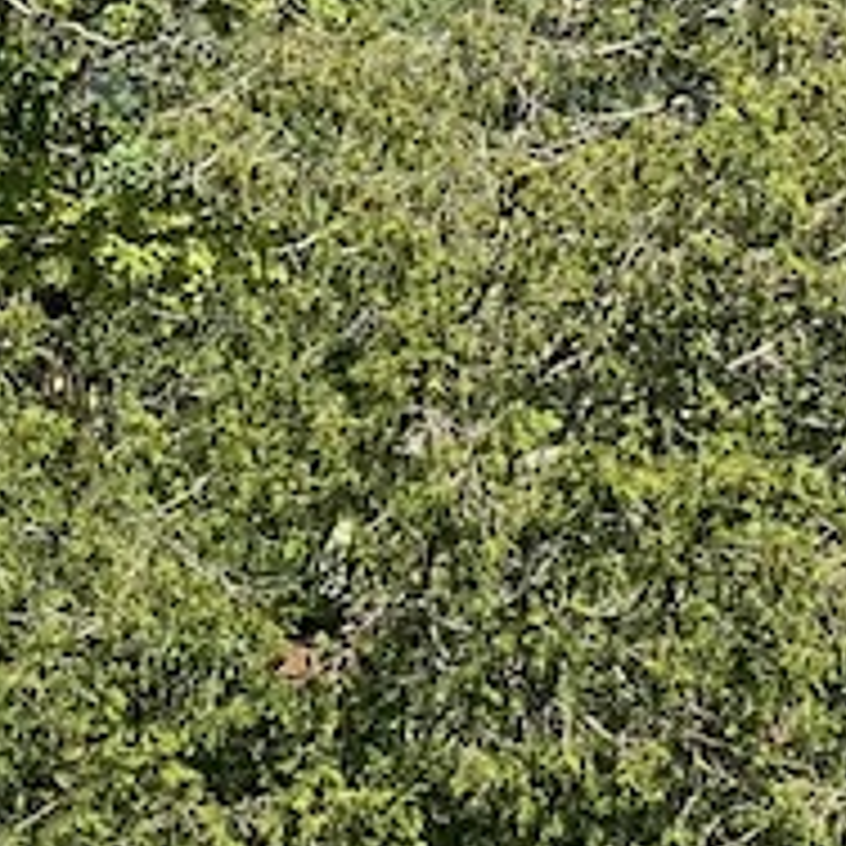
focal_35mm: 313
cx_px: -702
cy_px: 662
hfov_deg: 5.5
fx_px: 8655
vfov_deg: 5.6
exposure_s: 1/1199
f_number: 2
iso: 20
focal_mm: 6
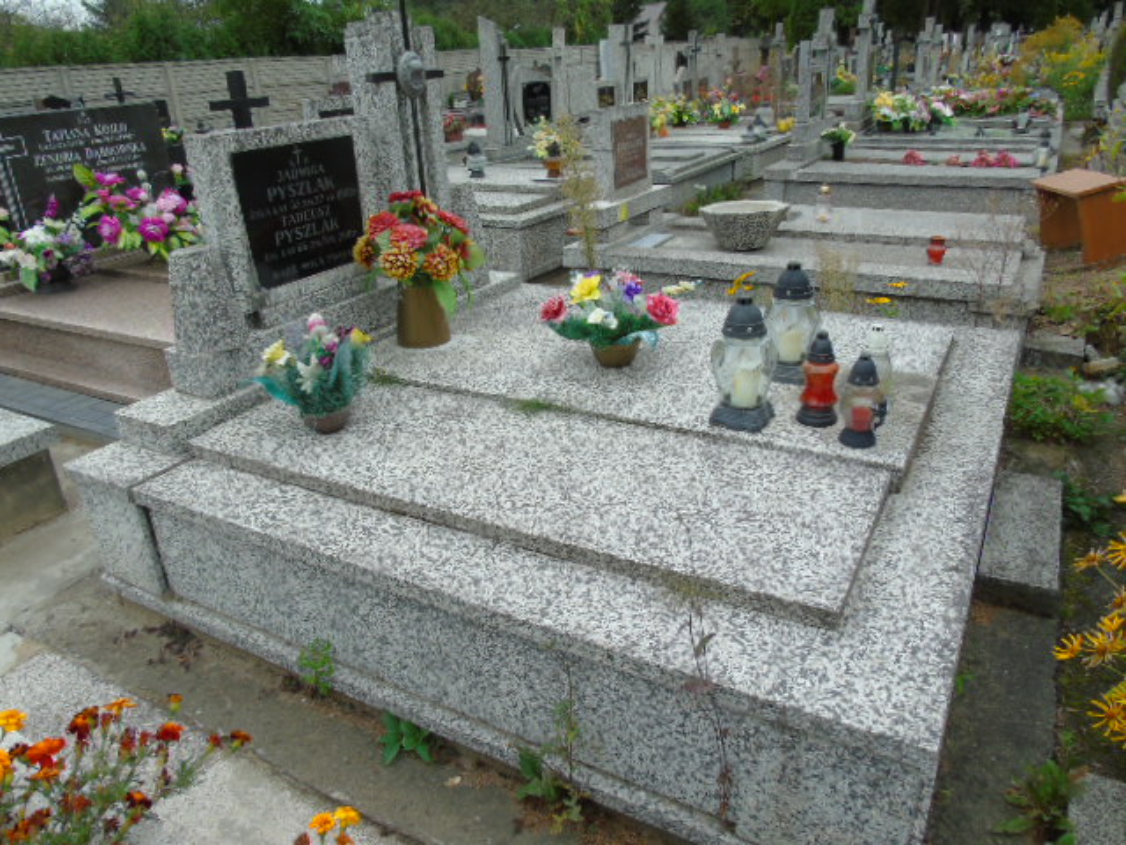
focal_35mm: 25
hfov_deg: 69.4
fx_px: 813
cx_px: 563
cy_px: 422
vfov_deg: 54.9
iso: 80
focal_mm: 4.4
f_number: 3.4
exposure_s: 1/200
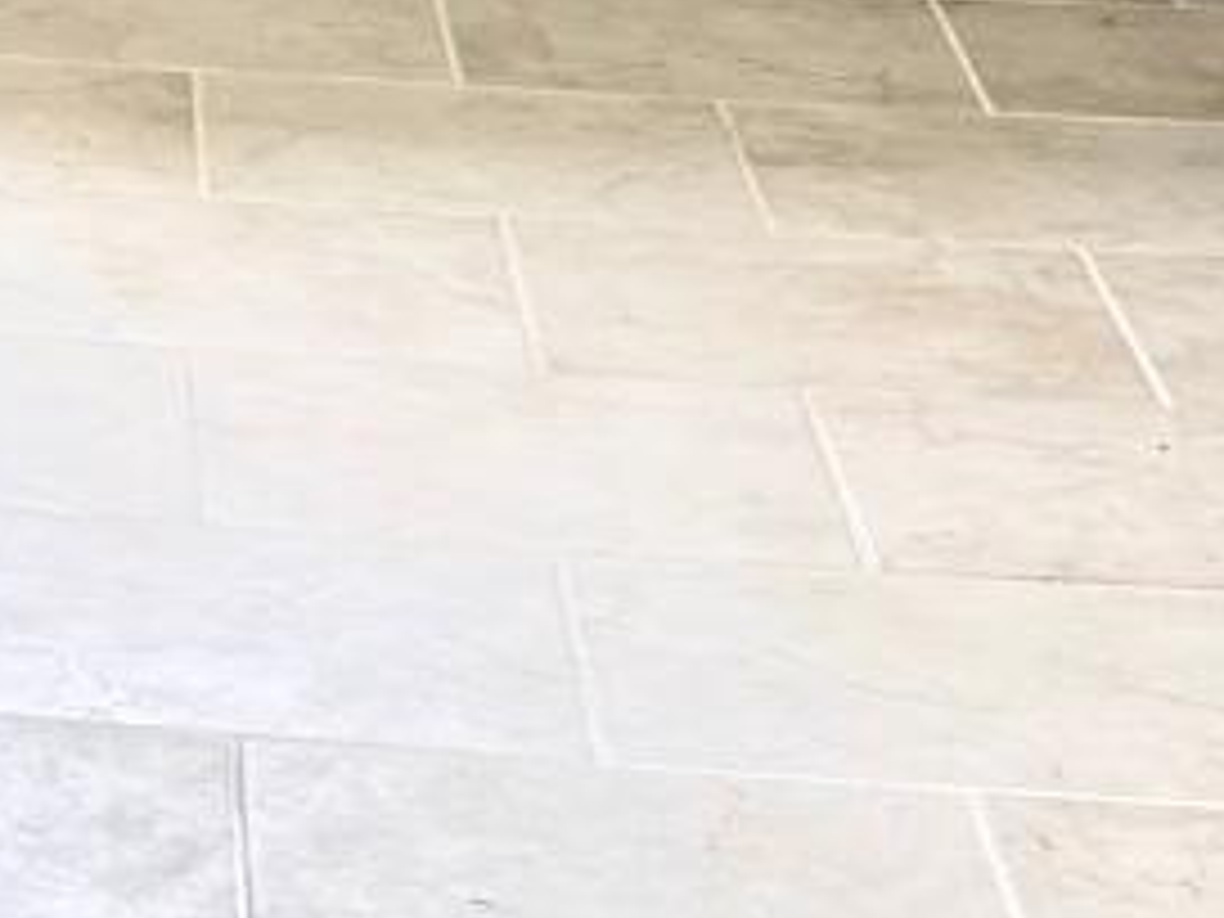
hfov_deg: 9.8
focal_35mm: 181
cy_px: -1168
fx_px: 6400
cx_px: -1566
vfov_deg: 7.7
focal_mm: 6.76
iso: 80
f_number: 1.78
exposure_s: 1/121
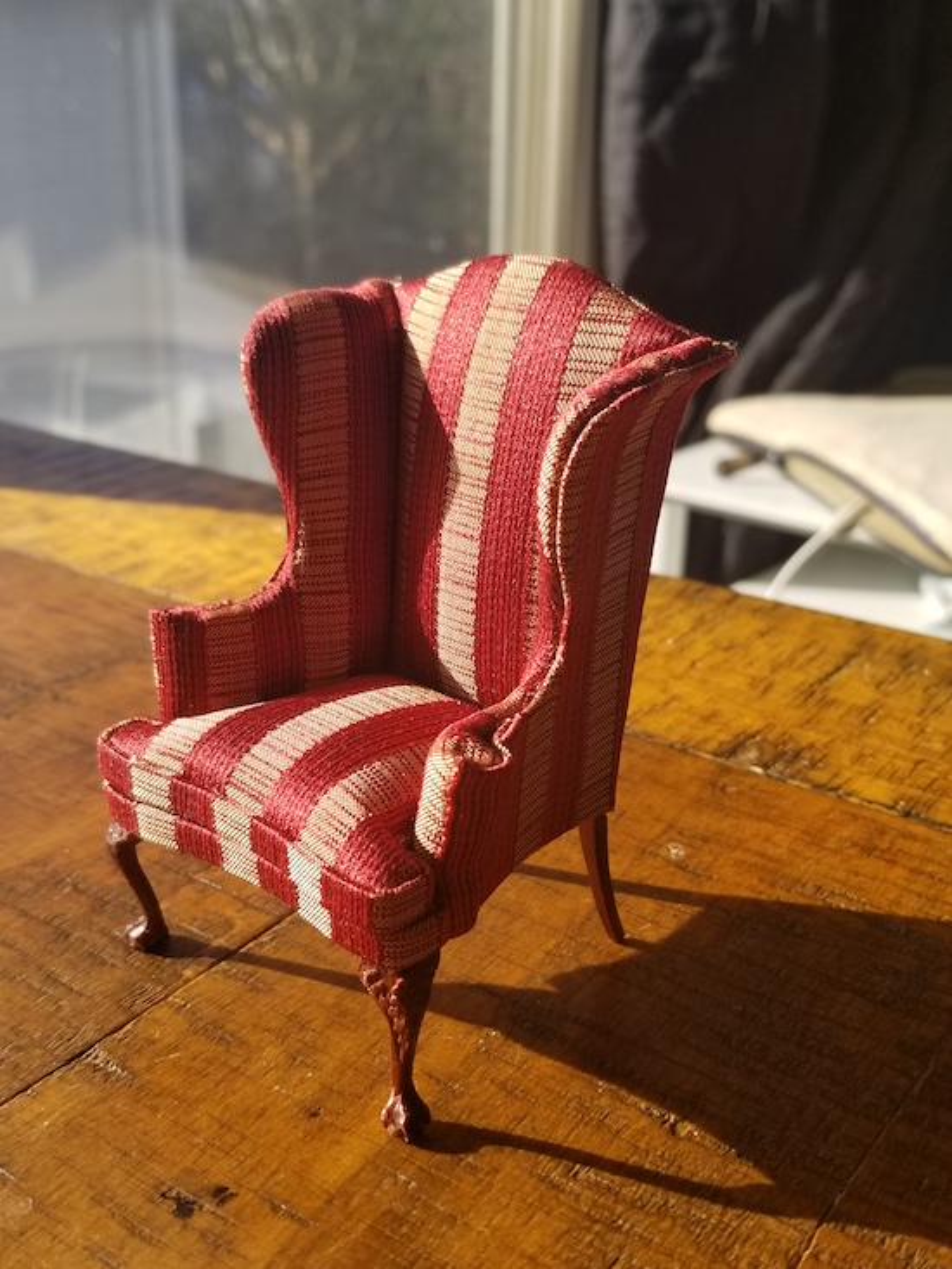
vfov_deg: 67.3
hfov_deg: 53.1
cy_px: 634
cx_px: 476
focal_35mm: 26
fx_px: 953
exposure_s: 1/417
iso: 50
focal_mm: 4.3
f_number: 1.7
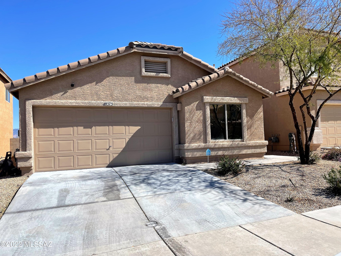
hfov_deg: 67.3
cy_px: 128
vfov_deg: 53.1
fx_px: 256
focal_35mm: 26
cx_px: 170
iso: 32
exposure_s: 1/3610
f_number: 1.6
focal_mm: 4.2
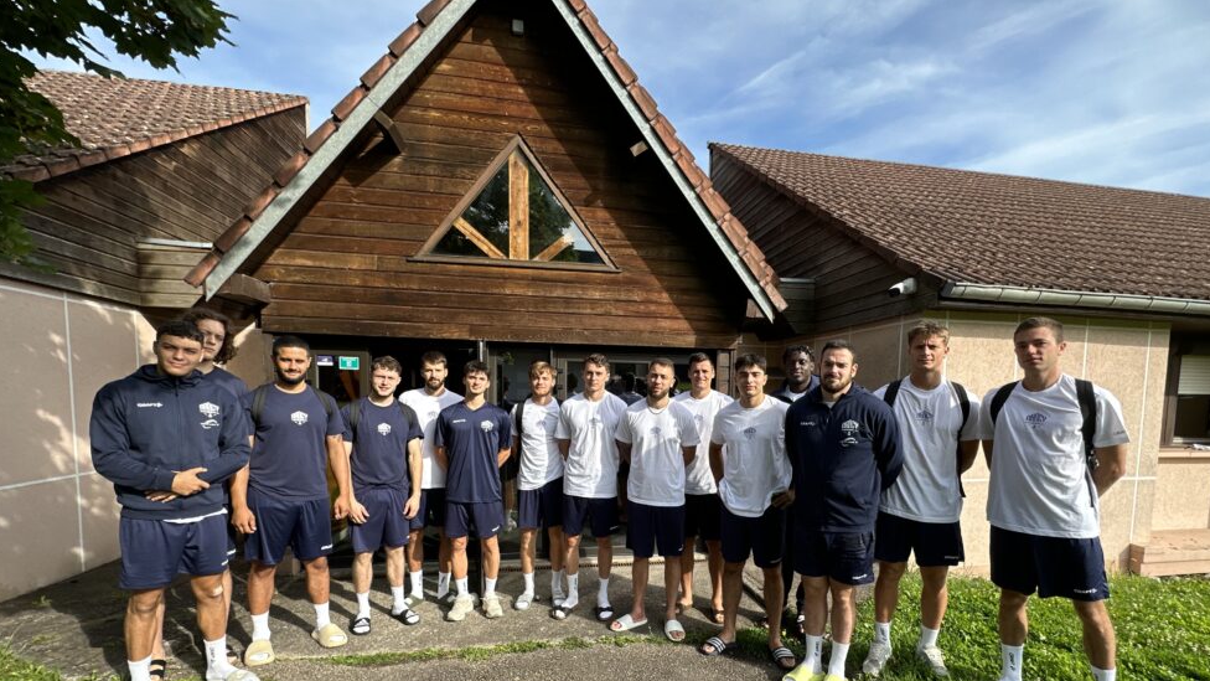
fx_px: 513
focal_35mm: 16
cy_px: 434
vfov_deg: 65.9
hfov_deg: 99.3
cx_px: 627
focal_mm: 2.22
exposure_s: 1/564
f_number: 2.2
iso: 40
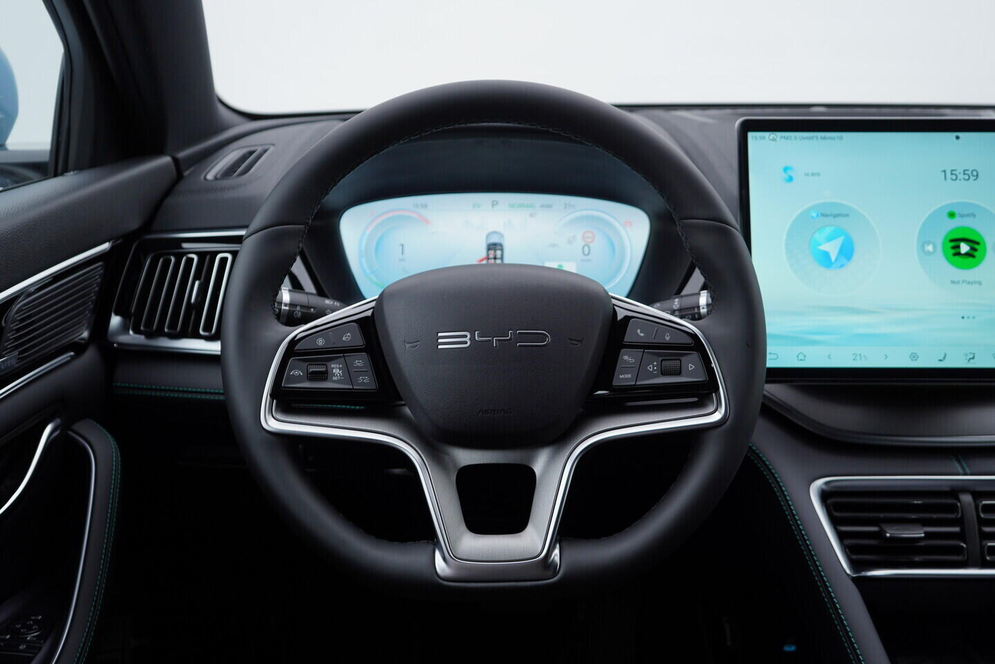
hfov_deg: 53.1
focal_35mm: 36
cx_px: 498
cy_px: 332
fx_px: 995
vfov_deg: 36.9
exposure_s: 1/60
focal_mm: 24
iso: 125
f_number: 3.5
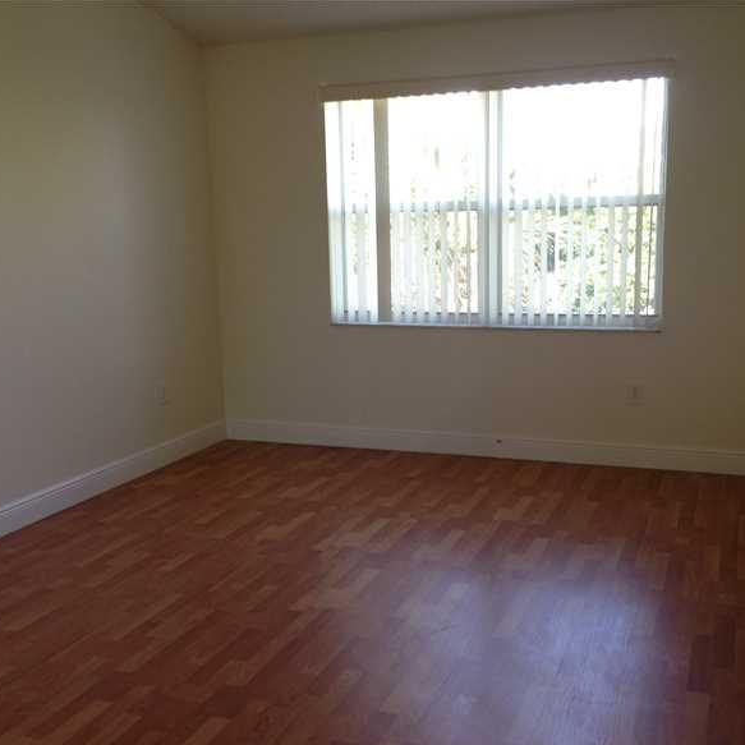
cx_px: 410
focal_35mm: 40
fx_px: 974
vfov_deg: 41.9
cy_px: 382
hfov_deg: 41.8
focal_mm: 4.12
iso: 50
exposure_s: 1/40
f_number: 2.4
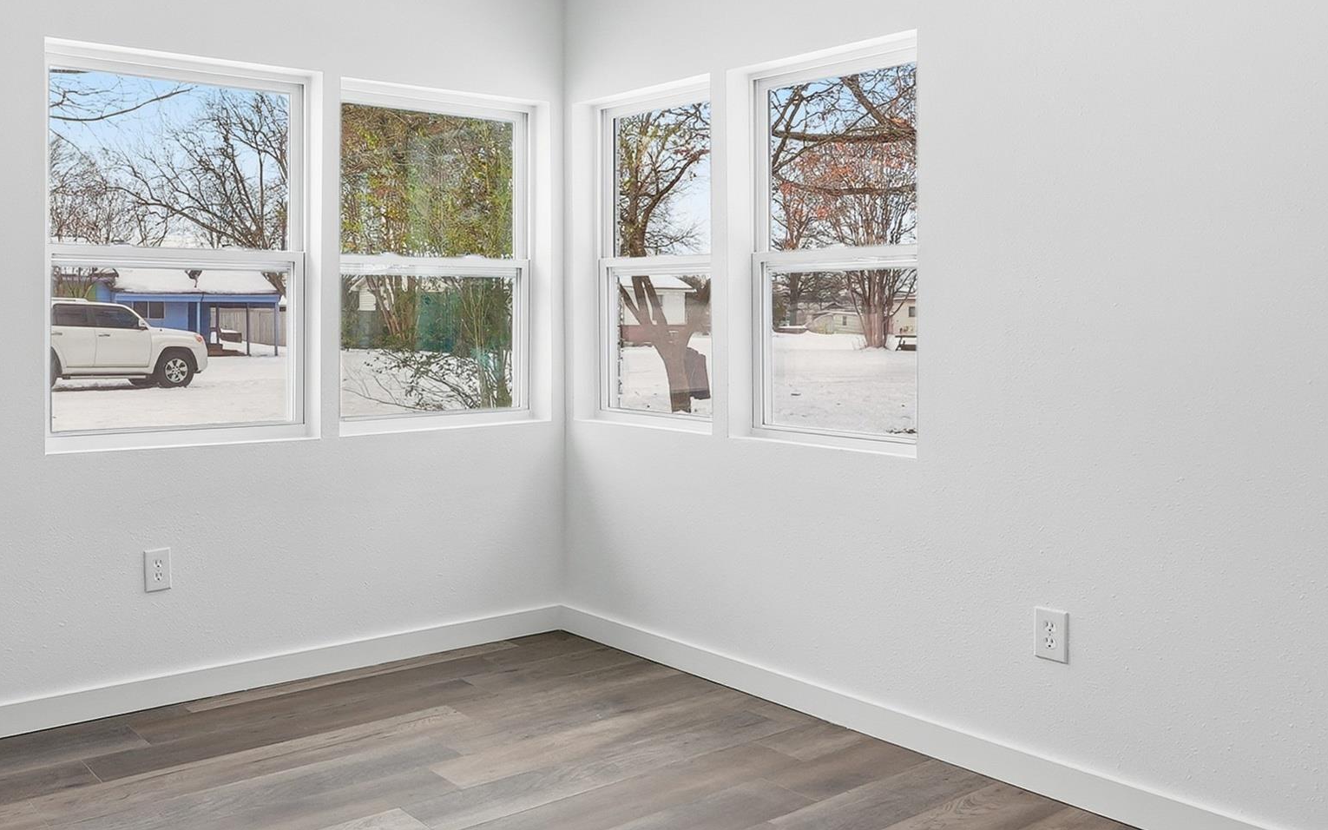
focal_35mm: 33
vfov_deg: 38.1
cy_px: 326
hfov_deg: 57.0
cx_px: 453
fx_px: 1194
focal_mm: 16.5
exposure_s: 1/50
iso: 250
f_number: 9
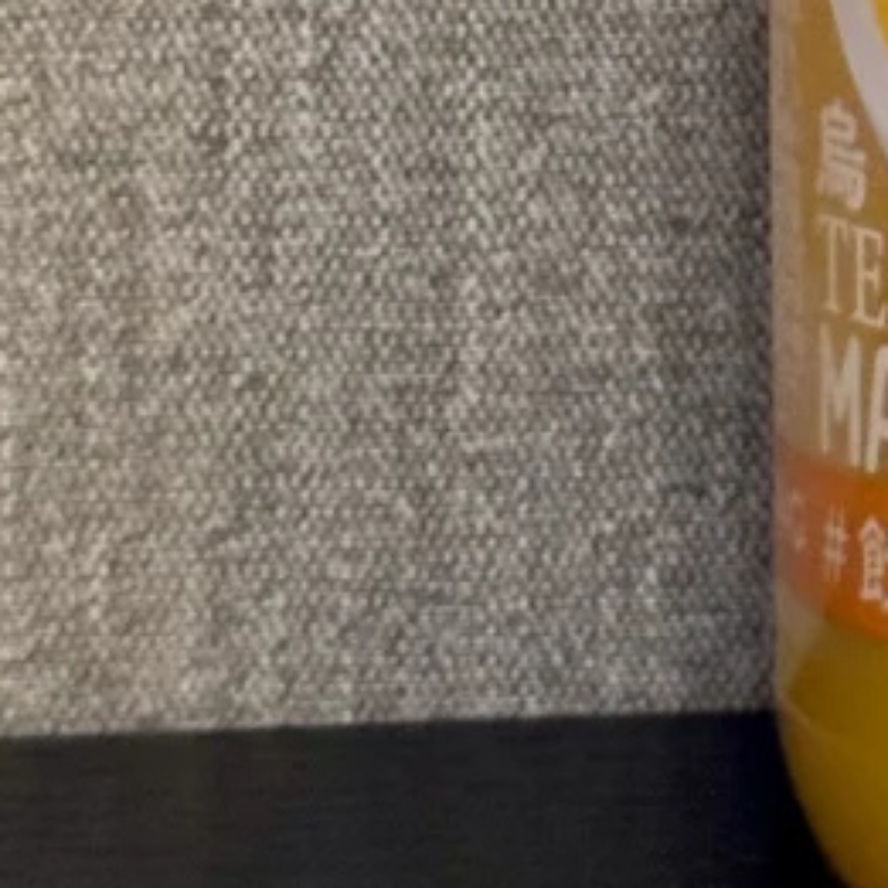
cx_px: 1368
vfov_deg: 7.3
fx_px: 6791
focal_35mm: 234
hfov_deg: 7.3
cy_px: -643
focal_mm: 6.86
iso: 500
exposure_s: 1/30
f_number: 1.78
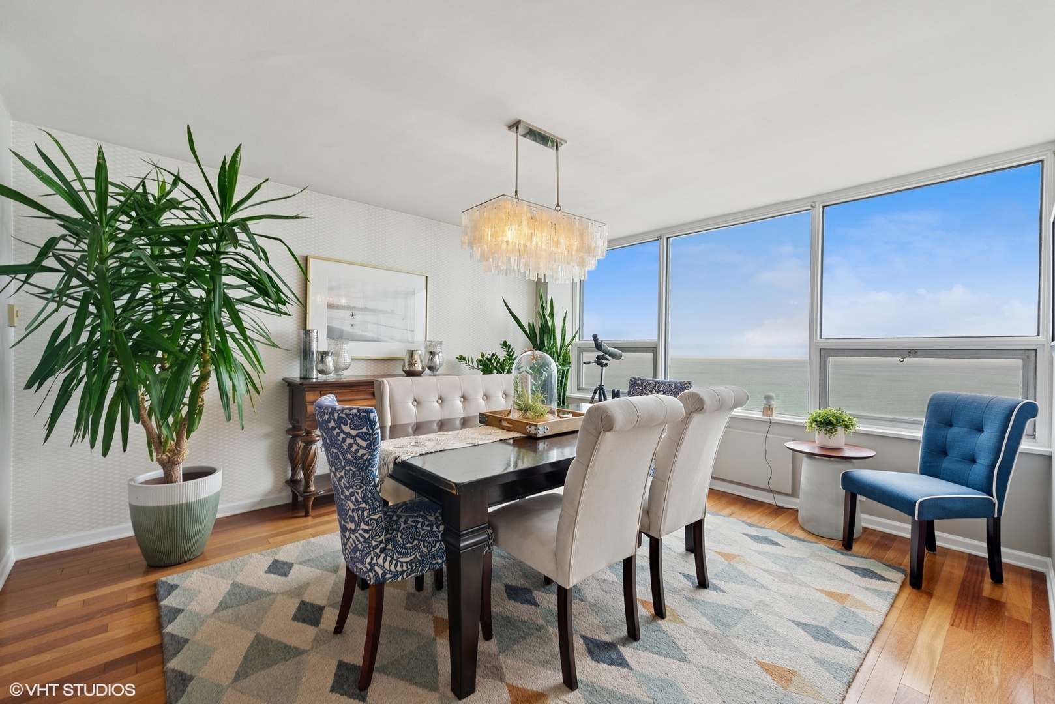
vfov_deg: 77.4
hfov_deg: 100.4
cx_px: 528
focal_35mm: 15
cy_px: 352
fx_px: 440
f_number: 8
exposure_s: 1/20
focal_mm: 15
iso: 200
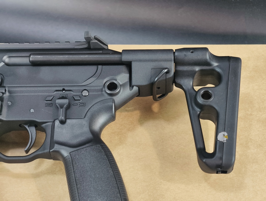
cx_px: 133
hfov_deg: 23.0
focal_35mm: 85
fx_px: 654
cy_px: 100
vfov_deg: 17.4
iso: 764
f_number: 2.67
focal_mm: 22.48
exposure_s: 1/24
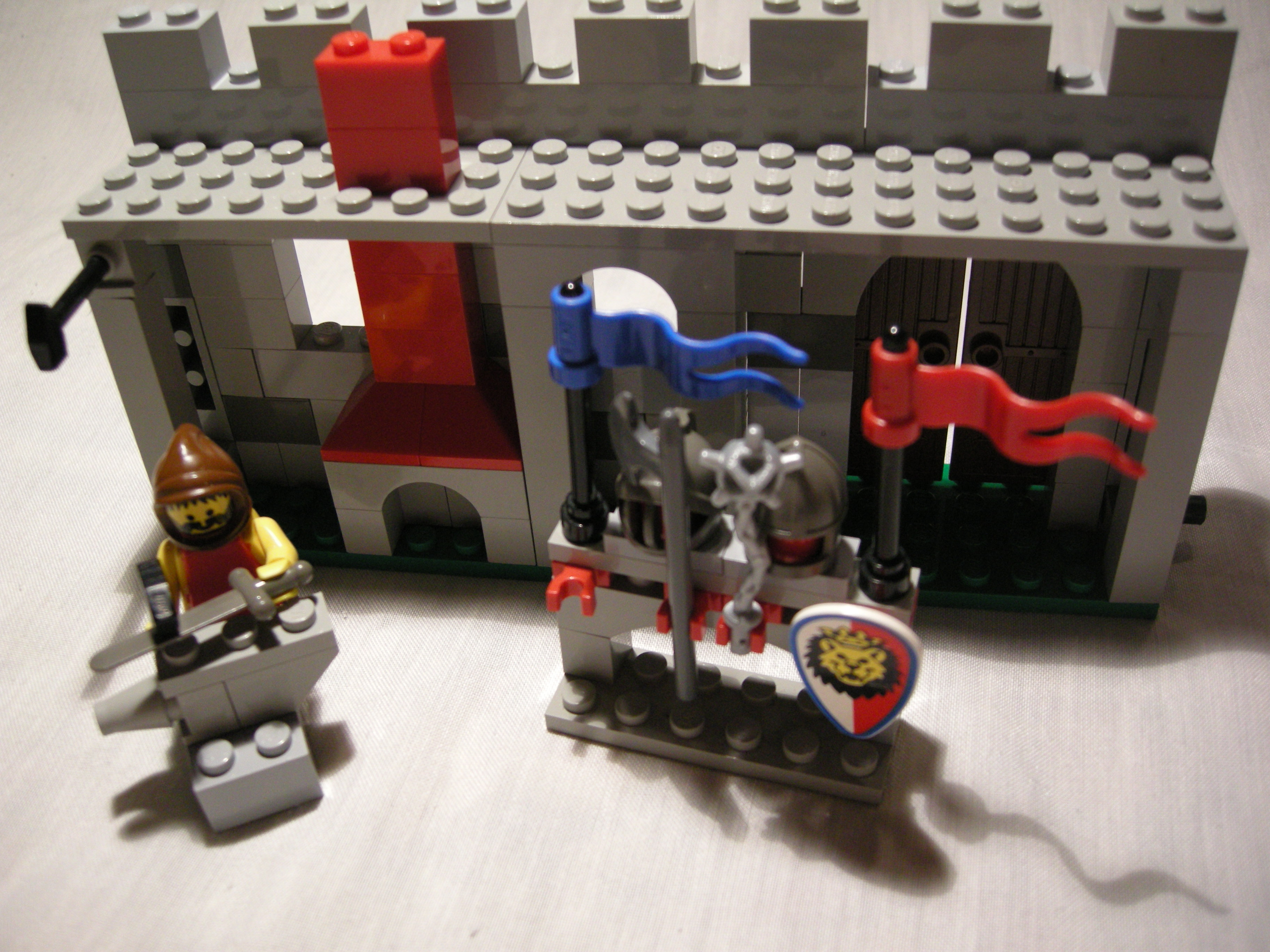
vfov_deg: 39.7
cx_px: 635
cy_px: 476
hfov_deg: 51.4
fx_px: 1321
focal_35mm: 36
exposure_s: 1/55
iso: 262
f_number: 2.7
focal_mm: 7.5
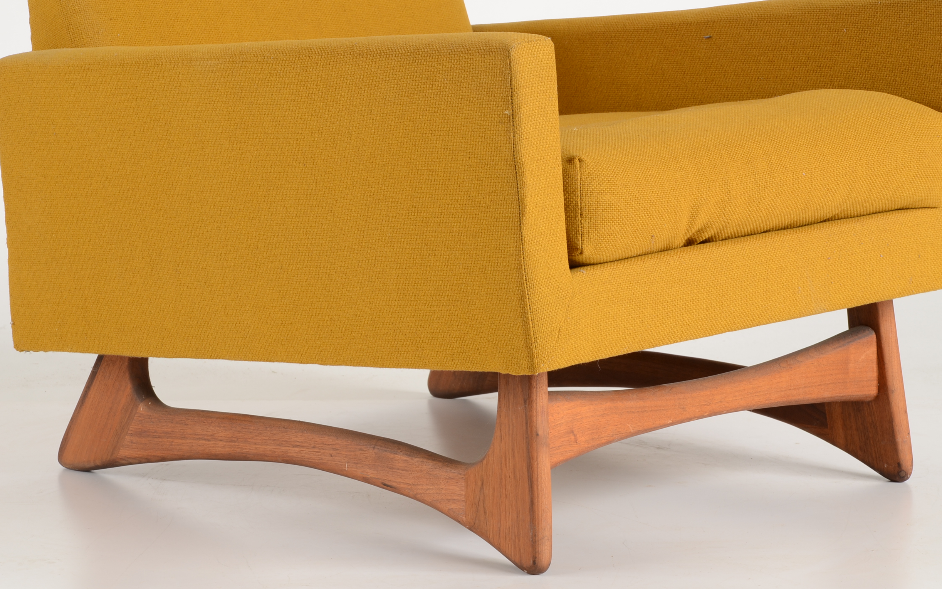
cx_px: 470
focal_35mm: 123
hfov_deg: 17.0
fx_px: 3158
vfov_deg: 10.7
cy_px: 312
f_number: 11
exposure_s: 1/125
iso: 200
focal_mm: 80
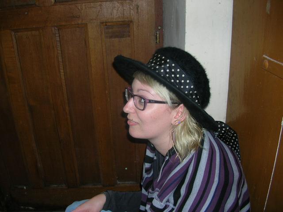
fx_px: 286
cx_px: 142
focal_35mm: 35
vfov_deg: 40.7
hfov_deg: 52.6
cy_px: 106
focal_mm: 5.8
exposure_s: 1/60.1
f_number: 2.8
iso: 50
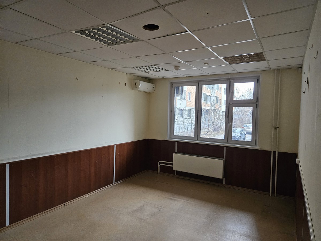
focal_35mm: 23
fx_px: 213
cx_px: 160
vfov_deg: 58.9
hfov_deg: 73.9
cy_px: 120
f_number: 1.8
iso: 800
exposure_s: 1/100
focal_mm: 5.4
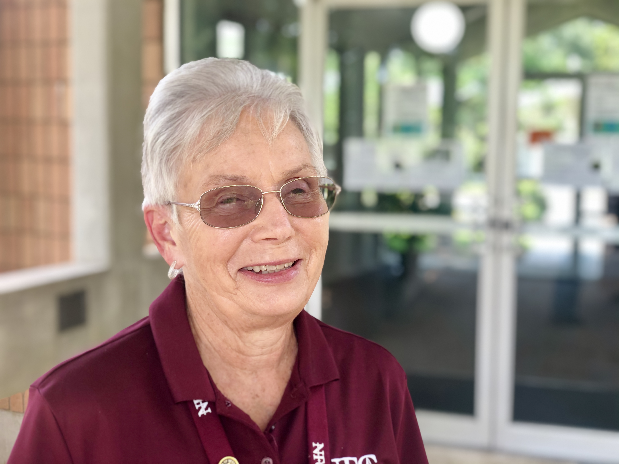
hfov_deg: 36.8
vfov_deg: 28.0
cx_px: 310
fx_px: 930
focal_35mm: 52
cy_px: 232
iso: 25
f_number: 2.4
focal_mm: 6
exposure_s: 1/60
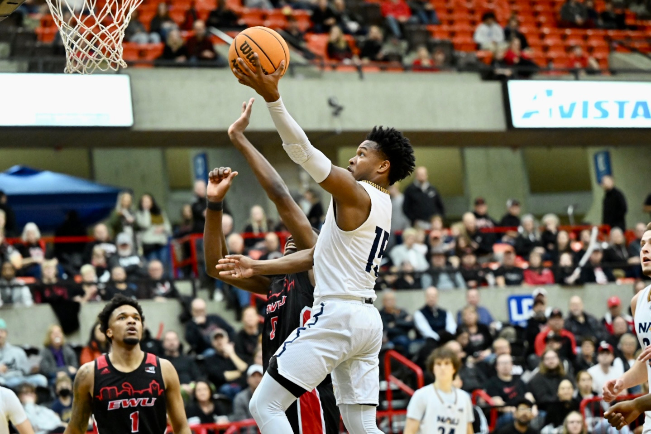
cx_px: 326
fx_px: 1808
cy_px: 217
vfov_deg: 13.7
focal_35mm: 100
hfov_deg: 20.4
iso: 8000
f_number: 2.8
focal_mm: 100
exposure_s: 1/1250
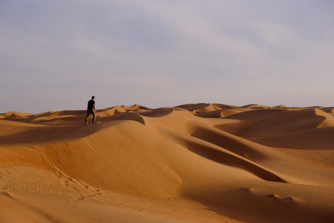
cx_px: 167
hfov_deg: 30.1
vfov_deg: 20.3
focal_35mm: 67
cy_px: 112
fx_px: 622
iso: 160
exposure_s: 1/550
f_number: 5.6
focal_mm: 44.4
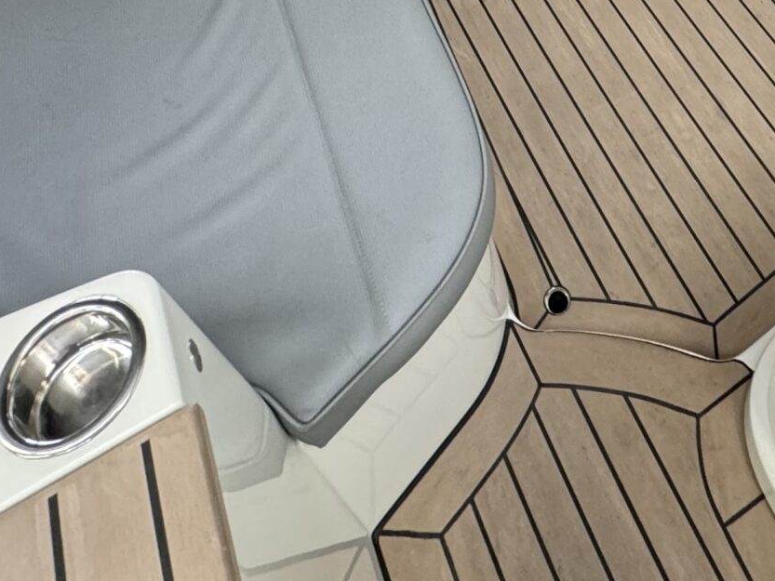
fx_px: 963
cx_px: 621
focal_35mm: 43
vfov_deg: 25.6
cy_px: -278
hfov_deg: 41.9
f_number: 2.2
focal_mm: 2.22
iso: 250
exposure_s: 1/50
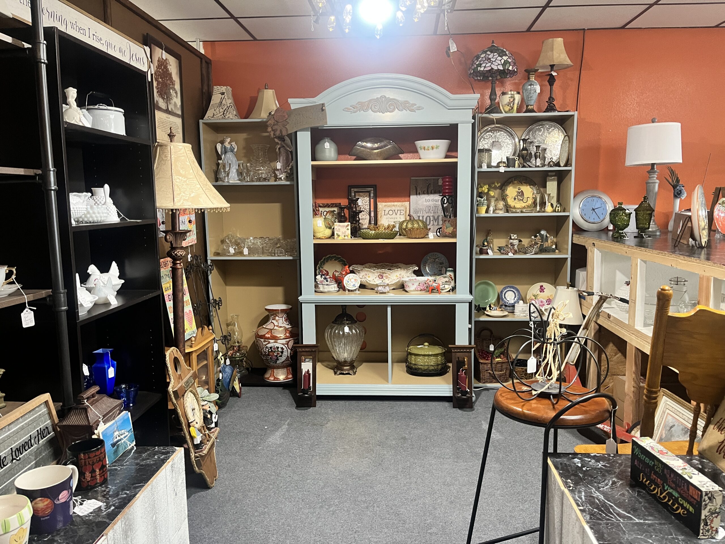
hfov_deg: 67.3
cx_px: 362
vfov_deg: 53.1
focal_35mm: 26
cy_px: 272
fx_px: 545
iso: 320
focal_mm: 5.1
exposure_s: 1/60
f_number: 1.6
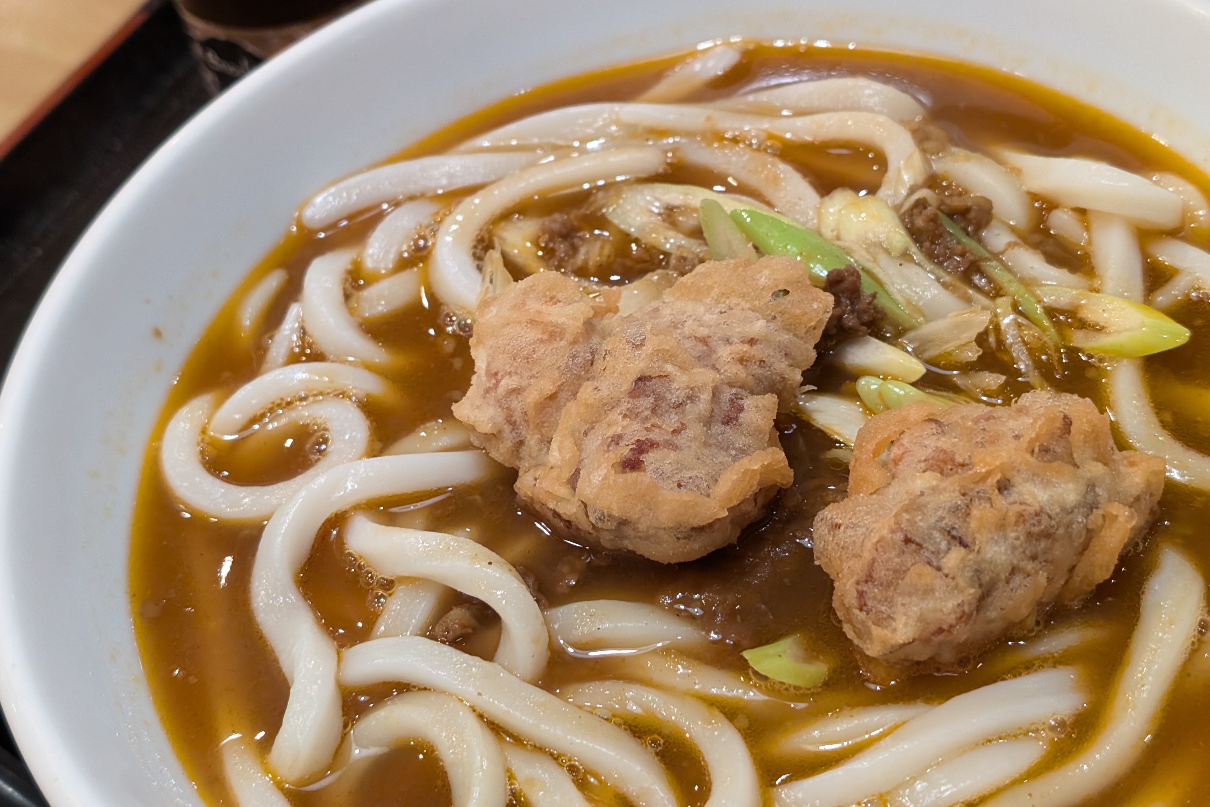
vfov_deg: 26.0
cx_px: 601
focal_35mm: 52
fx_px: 1748
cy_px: 355
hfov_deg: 38.2
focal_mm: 6.9
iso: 278
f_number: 1.68
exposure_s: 1/40
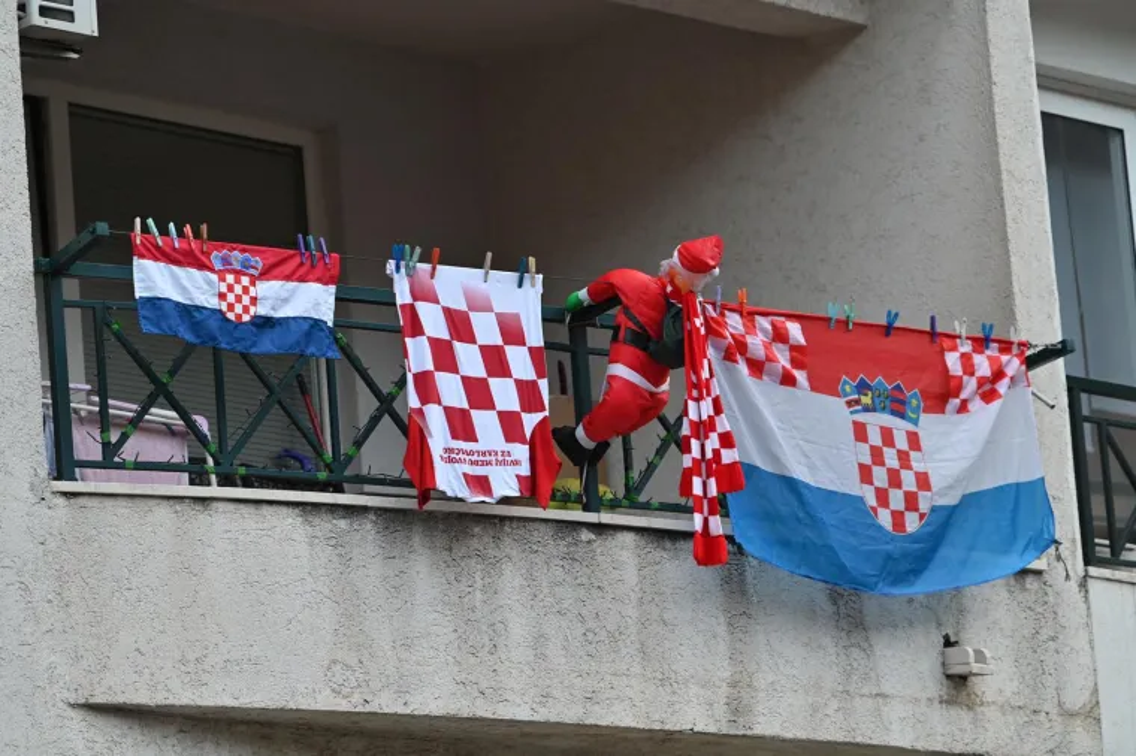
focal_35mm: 200
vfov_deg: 6.9
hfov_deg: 10.3
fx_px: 6308
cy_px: 378
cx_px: 568
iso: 400
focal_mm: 200
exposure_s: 1/100
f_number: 4.5
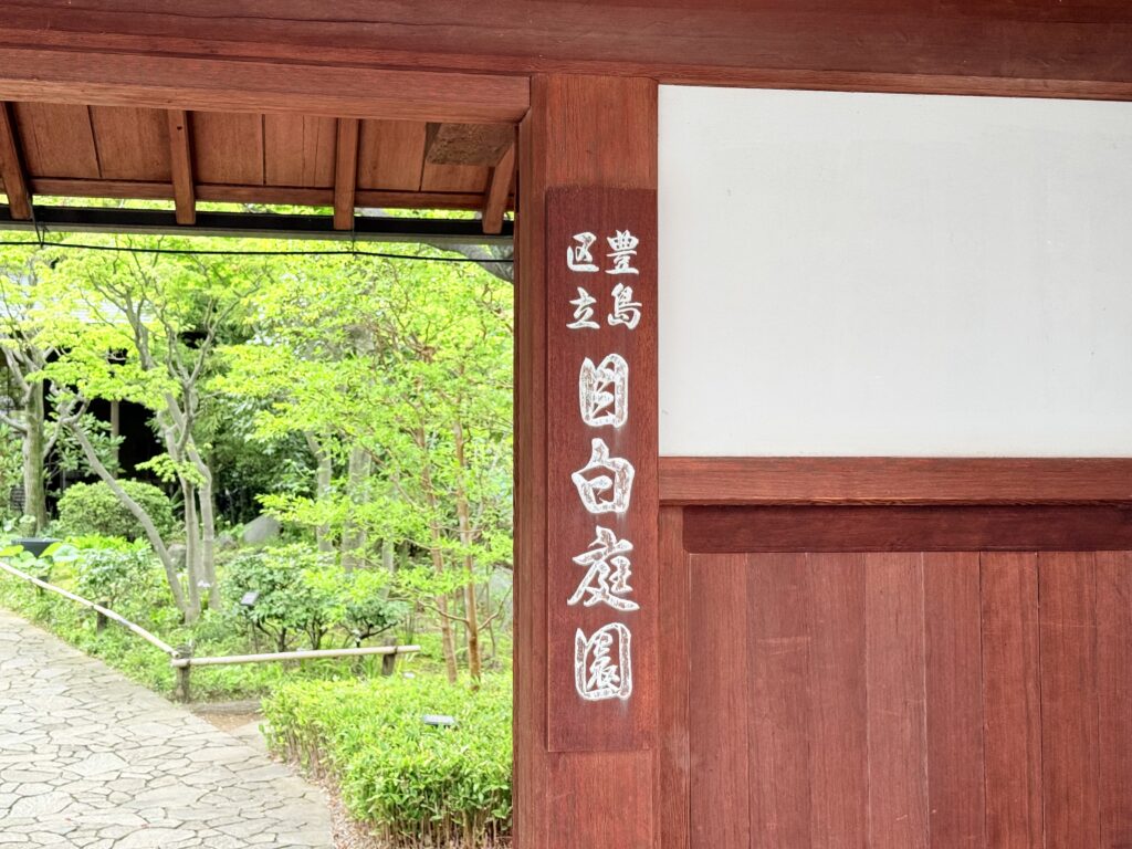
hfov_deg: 39.7
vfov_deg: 30.3
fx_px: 1570
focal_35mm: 48
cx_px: 566
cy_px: 424
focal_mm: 6.76
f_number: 1.78
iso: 64
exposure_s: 1/323
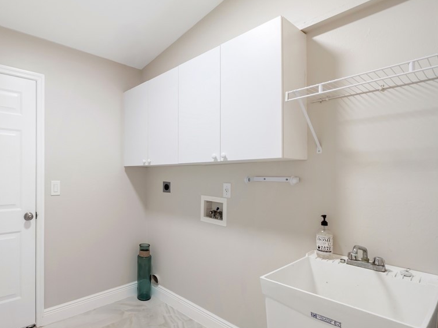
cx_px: 146
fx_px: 240
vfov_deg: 68.6
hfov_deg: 81.8
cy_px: 173
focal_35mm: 19
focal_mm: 7
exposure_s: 1/5
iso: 200
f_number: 7.1
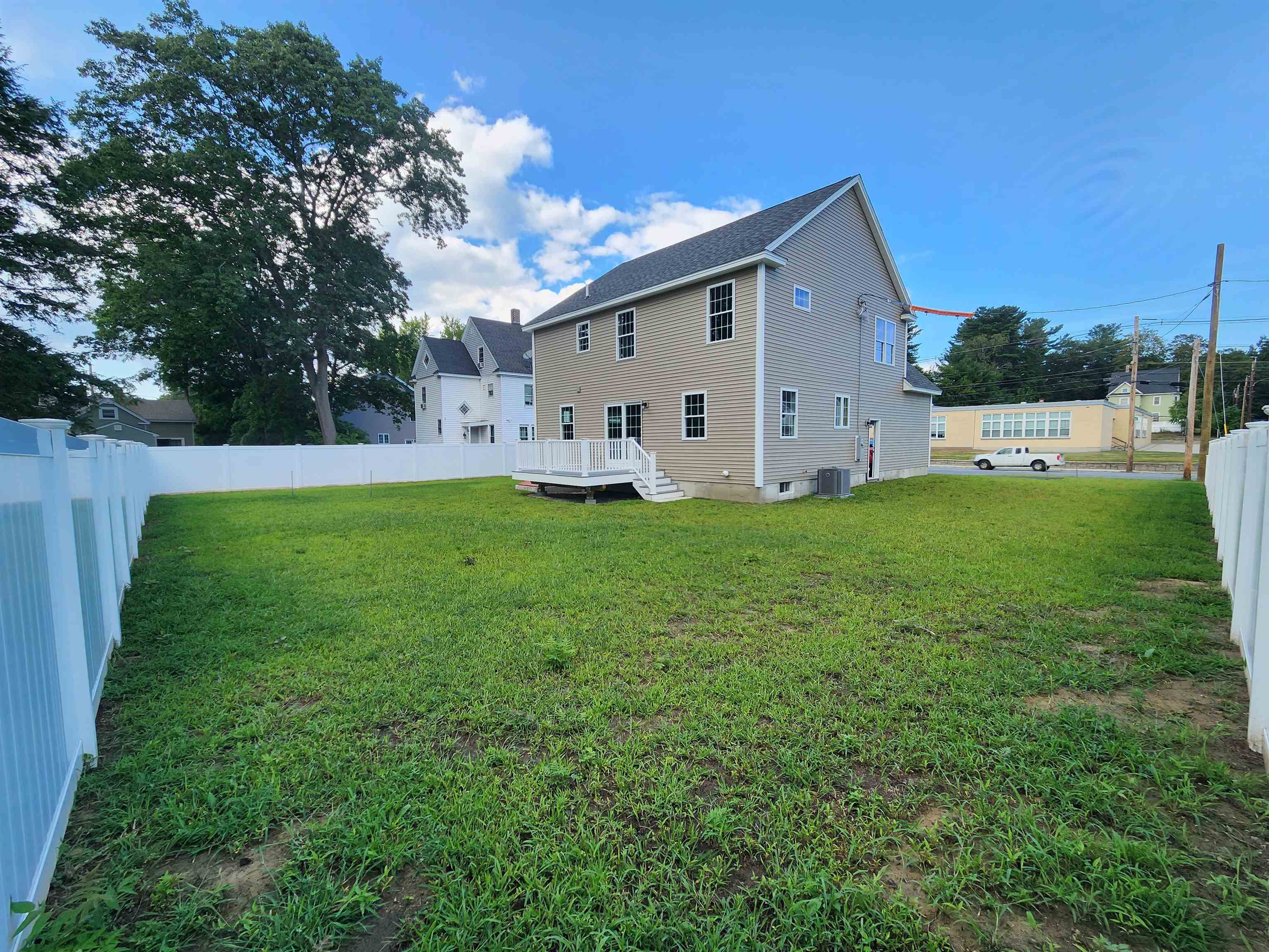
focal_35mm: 13
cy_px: 476
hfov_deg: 106.2
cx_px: 634
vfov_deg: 89.9
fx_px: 477
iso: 50
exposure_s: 1/516
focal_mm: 2.2
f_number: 2.2
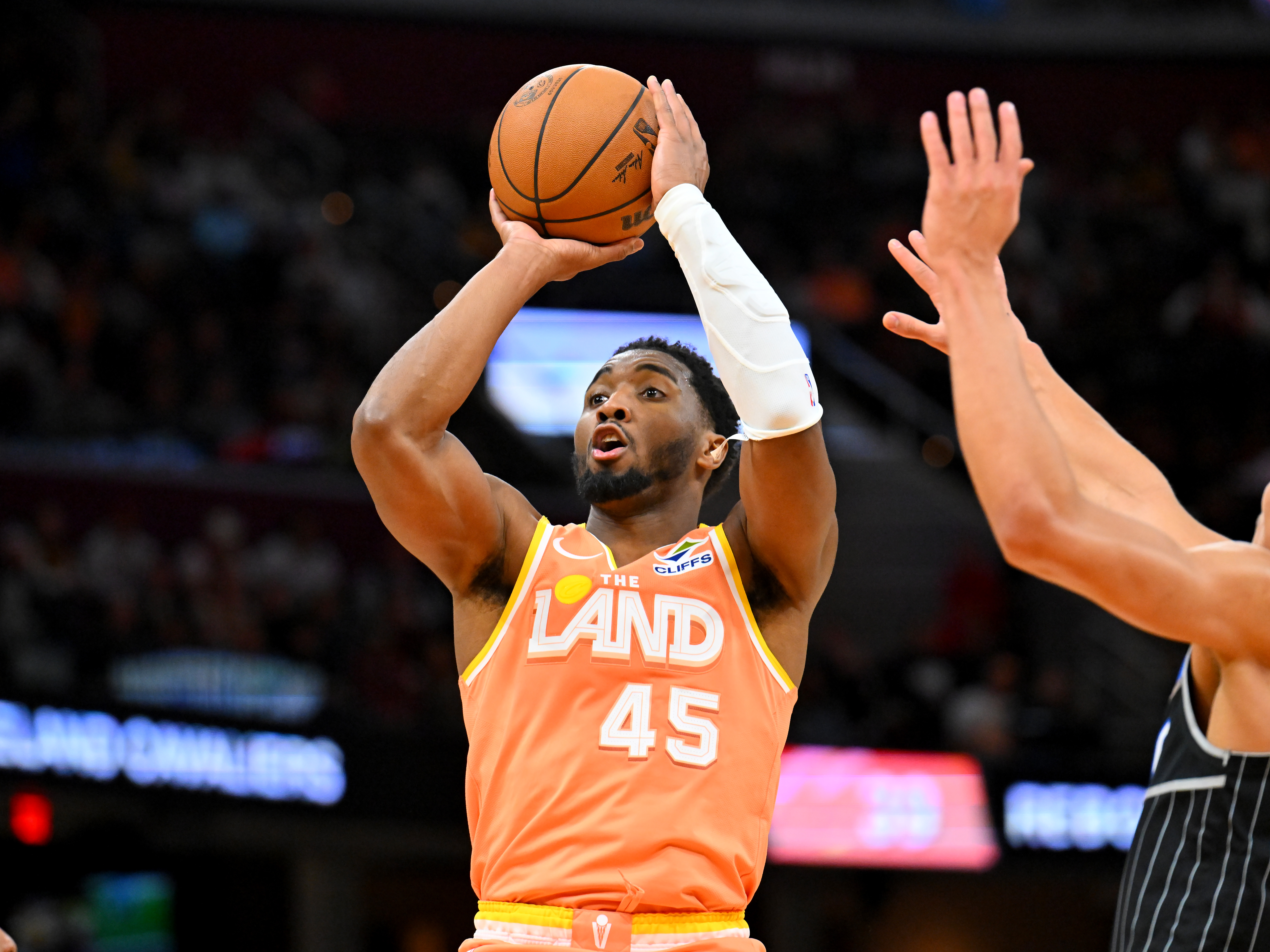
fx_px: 7961
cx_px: 556
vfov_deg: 6.8
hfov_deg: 9.1
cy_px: 476
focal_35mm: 217
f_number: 4
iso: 5000
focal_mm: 200
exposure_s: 1/1600
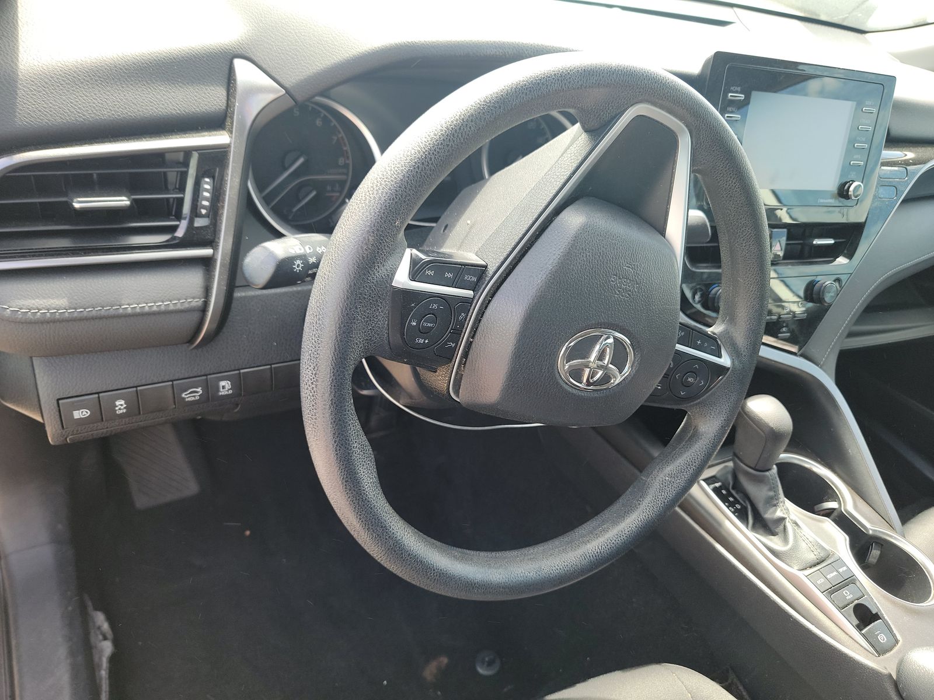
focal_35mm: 24
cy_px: 350
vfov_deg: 56.8
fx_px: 648
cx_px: 467
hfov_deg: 71.6
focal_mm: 6.7
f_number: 1.8
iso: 56
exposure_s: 1/59
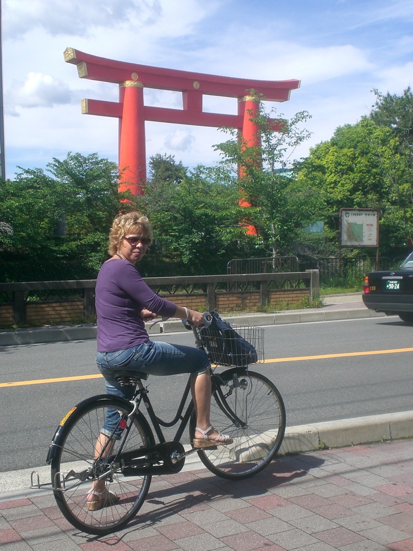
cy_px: 276
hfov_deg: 28.6
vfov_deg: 37.5
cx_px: 206
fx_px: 811
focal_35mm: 51
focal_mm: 8.44
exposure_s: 1/250
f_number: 5.1
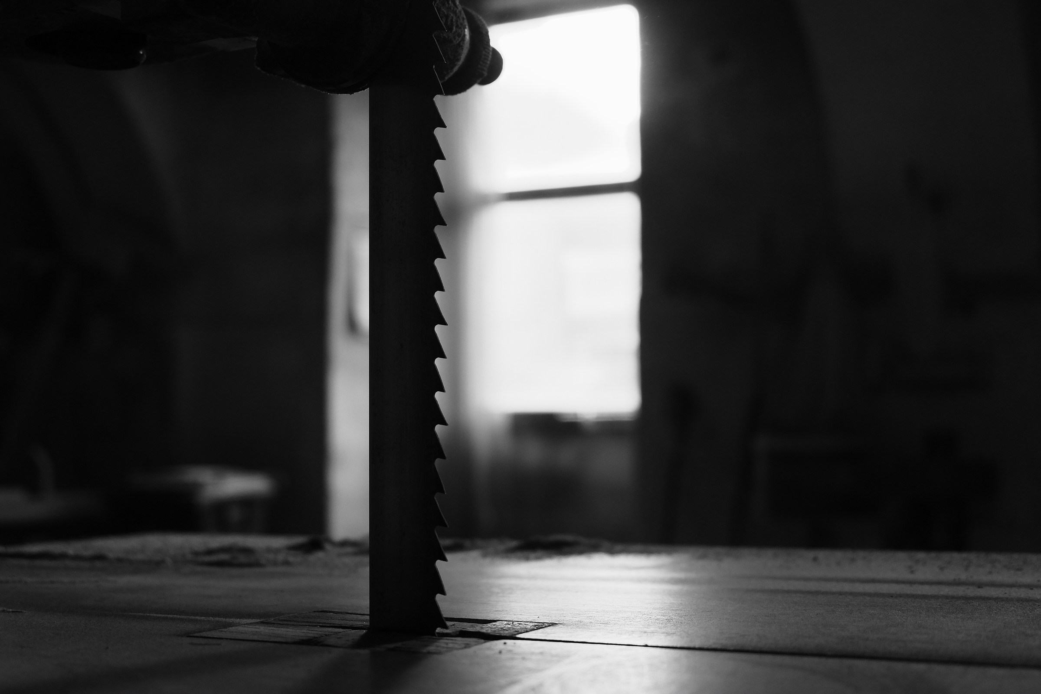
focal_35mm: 51
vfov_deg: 26.5
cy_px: 347
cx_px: 520
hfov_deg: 38.9
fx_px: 1475
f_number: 5
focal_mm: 34
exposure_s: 1/30
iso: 1000
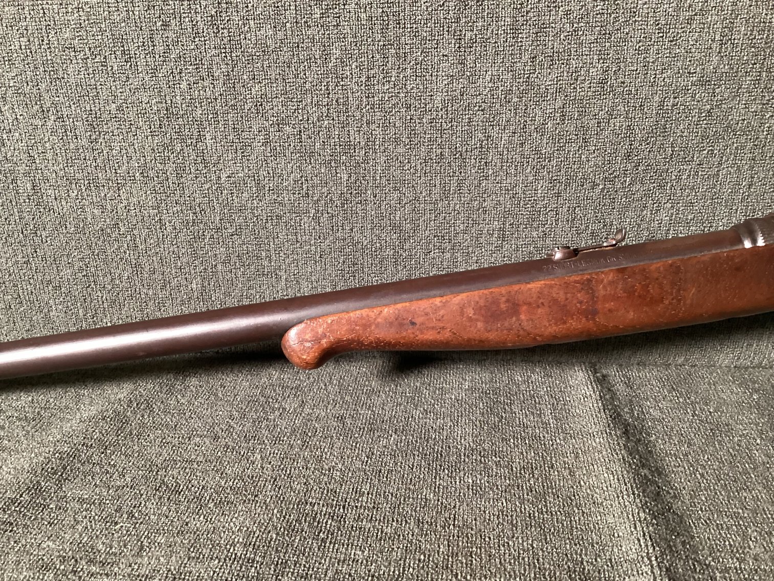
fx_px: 693
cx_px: 387
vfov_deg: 45.4
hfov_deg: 58.3
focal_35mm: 31
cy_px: 290
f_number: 2.4
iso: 400
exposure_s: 1/30
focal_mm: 3.3
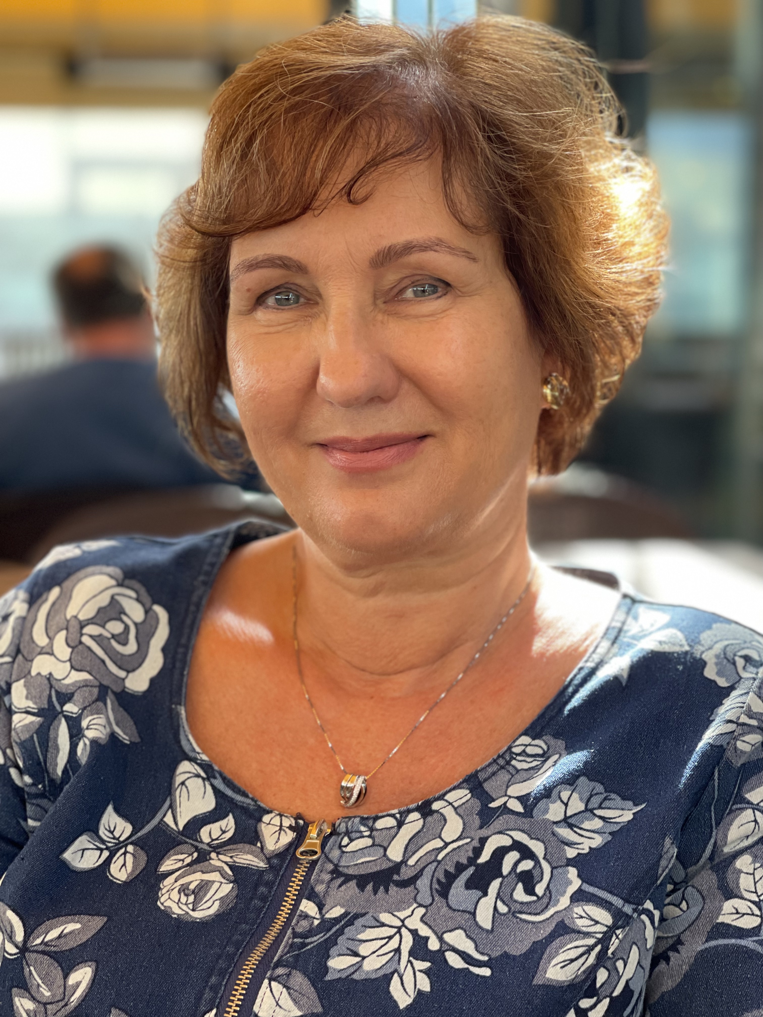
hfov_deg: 22.9
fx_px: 1881
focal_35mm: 64
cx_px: 382
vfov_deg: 30.3
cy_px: 508
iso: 100
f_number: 2.2
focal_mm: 7.5
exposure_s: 1/121
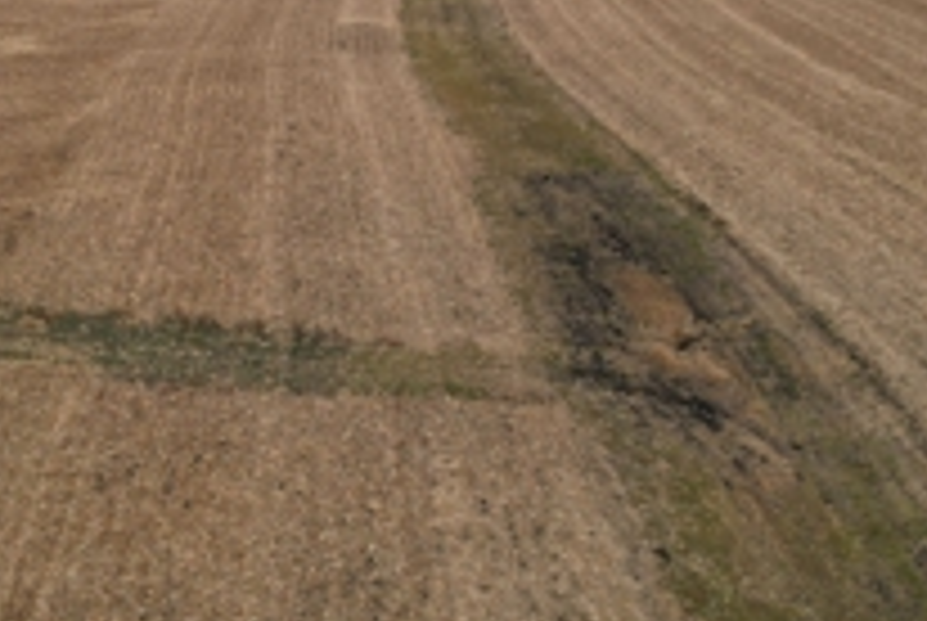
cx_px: 369
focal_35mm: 48
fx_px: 1238
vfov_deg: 28.1
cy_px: 266
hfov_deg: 40.9
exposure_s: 1/1000
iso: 140
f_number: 2.8
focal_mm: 8.38
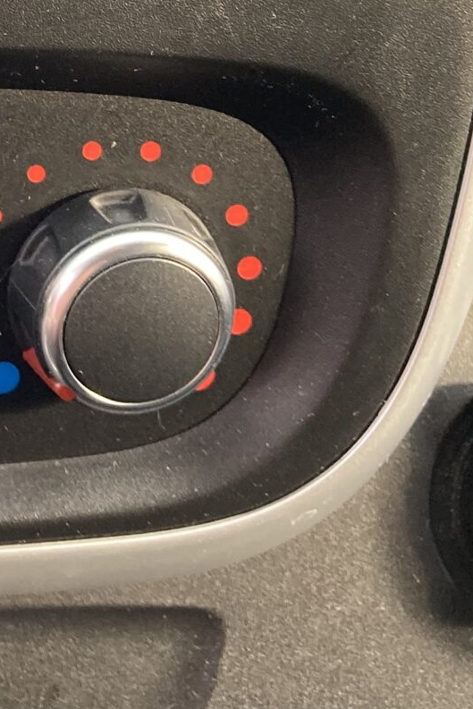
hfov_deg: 13.5
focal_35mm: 94
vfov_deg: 20.1
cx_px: -290
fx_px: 1852
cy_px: -183
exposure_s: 1/117
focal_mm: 3.99
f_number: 1.8
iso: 80
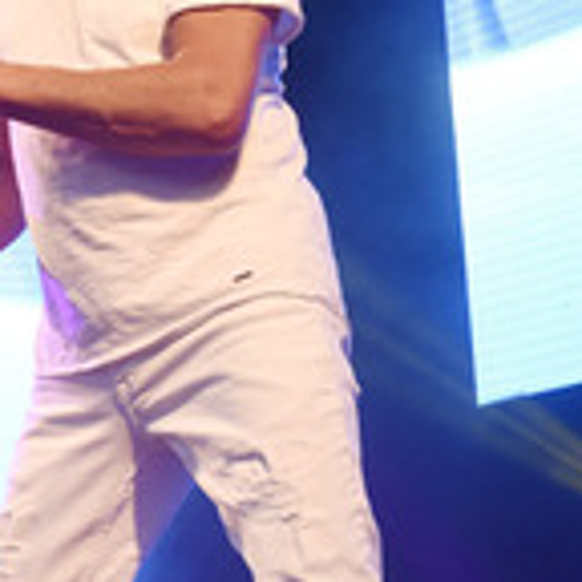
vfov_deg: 13.6
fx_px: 2435
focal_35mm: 128
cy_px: 141
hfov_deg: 13.3
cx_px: -71
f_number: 8
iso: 1250
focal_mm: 48
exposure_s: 1/160
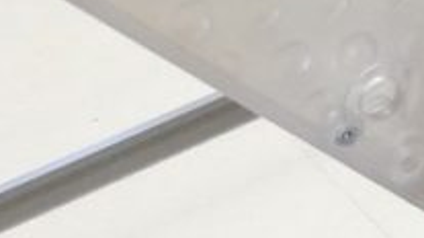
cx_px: 705
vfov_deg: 7.8
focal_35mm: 151
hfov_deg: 13.2
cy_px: -152
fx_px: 1696
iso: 25
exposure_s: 1/30
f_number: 1.8
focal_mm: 3.99
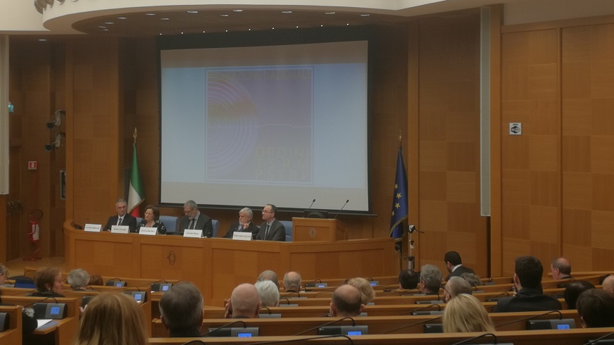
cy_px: 122
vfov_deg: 22.1
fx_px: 879
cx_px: 311
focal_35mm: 54
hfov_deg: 38.5
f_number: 2.2
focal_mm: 3.95
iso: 64
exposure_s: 1/50
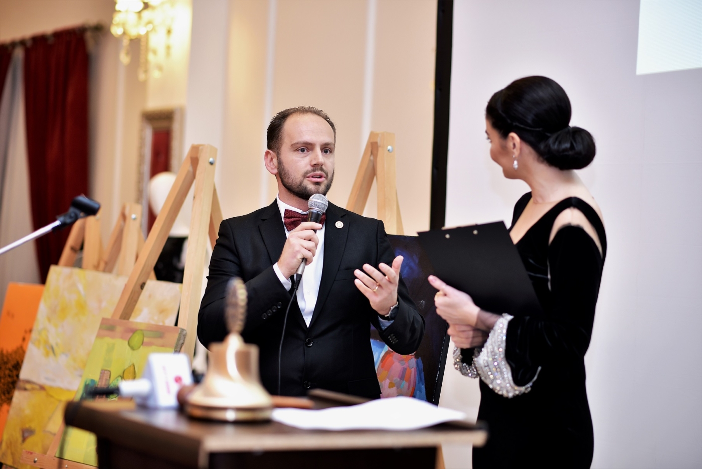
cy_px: 234
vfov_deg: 16.1
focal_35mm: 85
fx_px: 1658
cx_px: 351
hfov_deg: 23.9
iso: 400
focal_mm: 85
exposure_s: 1/125
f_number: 2.2
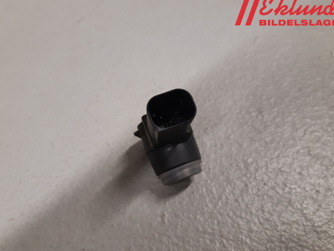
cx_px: 160
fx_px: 280
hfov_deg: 61.6
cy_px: 135
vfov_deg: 48.2
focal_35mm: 29
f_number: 1.7
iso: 125
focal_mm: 3.93
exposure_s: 1/50
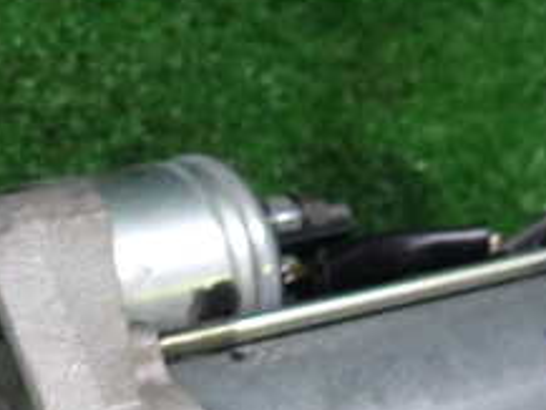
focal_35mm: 69
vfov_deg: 19.7
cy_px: 528
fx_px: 1089
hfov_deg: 27.1
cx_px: 50
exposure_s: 1/50
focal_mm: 4.5
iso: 200
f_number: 2
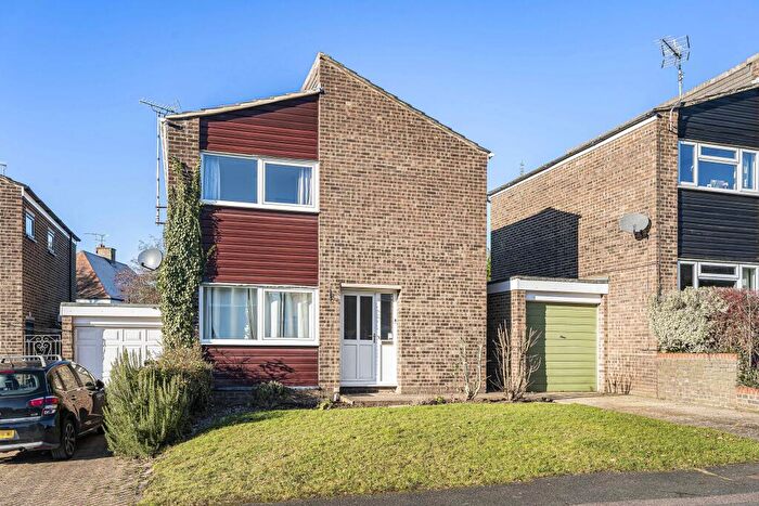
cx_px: 380
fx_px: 546
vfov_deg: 49.7
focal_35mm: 26
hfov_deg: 69.6
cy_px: 253
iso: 400
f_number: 9
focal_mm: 25.9
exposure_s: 1/200
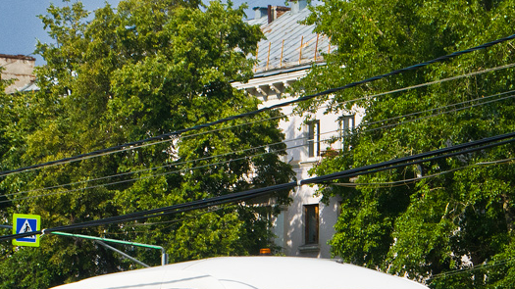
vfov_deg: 6.1
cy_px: 368
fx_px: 2692
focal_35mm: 197
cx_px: 137
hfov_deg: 10.9
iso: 400
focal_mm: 55
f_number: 13
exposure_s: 1/500
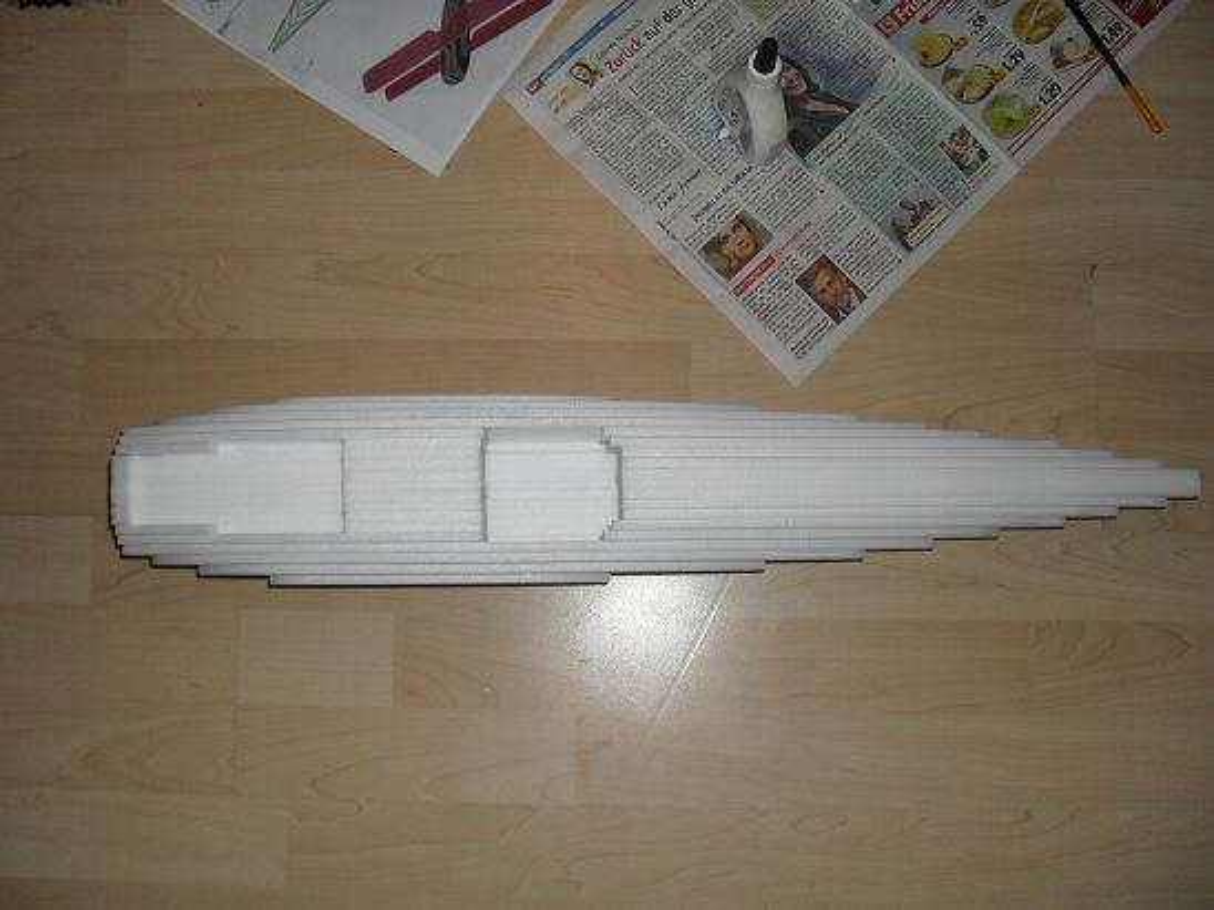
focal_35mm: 35
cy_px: 455
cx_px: 607
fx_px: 1227
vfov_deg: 40.7
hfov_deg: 52.6
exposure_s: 1/45
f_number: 3.2
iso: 200
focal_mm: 6.3
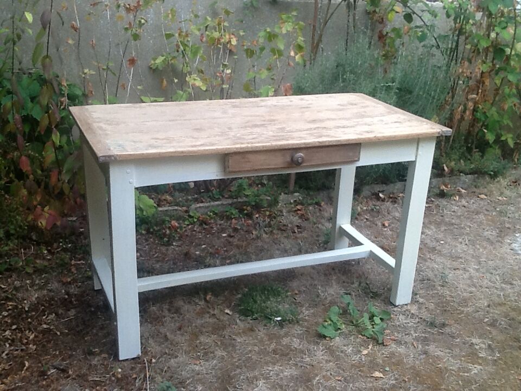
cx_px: 260
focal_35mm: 44
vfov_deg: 32.9
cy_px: 196
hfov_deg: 42.9
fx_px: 662
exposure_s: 1/60
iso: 50
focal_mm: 2.03
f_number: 2.4
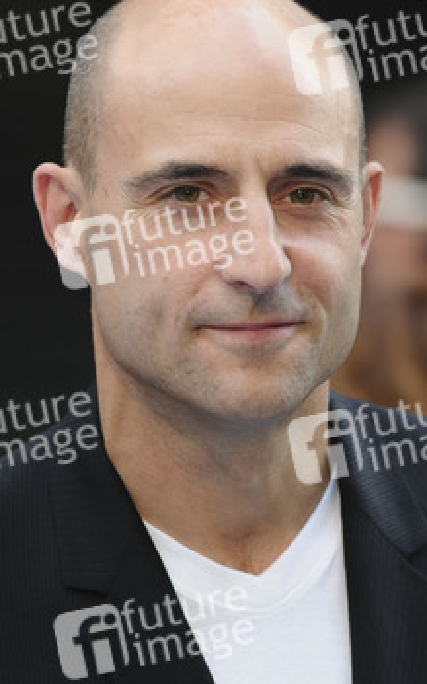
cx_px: 212
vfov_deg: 6.0
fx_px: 6506
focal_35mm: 349
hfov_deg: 3.8
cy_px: 341
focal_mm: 200
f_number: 5
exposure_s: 1/160
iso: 400
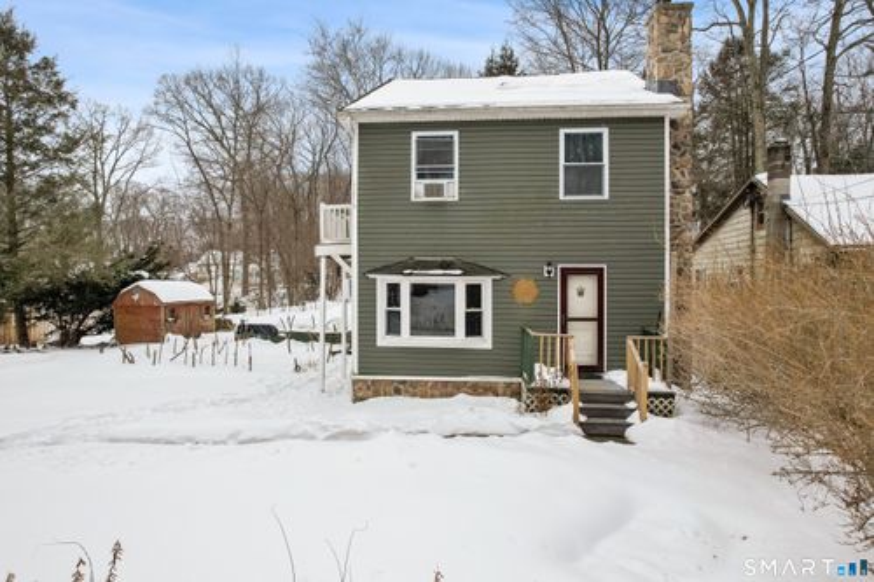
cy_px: 291
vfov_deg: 57.2
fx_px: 534
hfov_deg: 78.6
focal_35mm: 22
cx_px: 437
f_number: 2.8
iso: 200
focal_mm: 8.38
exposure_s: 1/2500
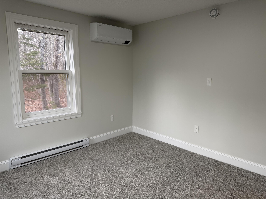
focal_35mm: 24
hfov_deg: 71.6
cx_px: 133
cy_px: 100
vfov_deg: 56.8
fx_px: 184
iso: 100
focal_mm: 6.76
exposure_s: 1/120
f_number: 1.78
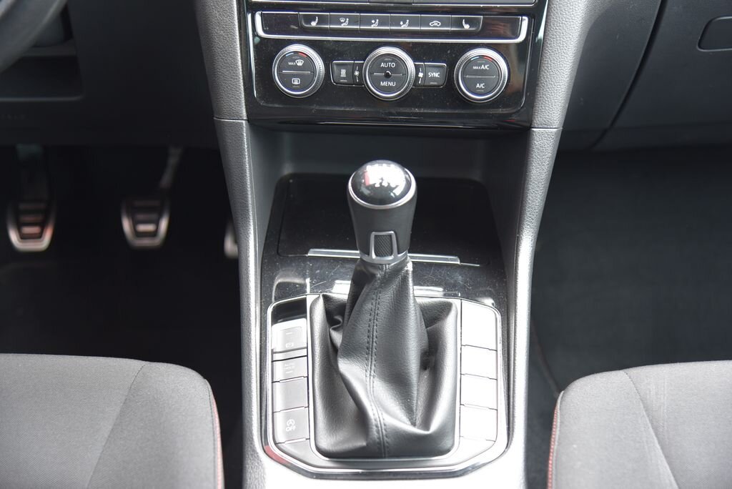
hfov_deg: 36.2
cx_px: 366
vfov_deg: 24.7
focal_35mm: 55
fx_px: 1119
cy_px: 244
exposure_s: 1/25
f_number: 4
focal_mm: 55
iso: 500
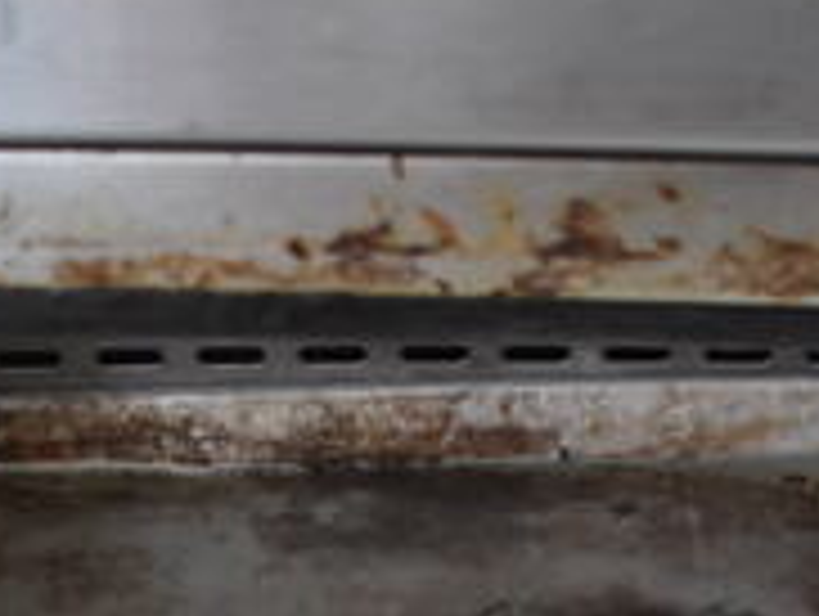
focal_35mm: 87
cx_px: 446
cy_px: 890
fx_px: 2061
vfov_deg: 15.8
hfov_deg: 22.5
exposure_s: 1/125
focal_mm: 18
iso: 1400
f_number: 3.5
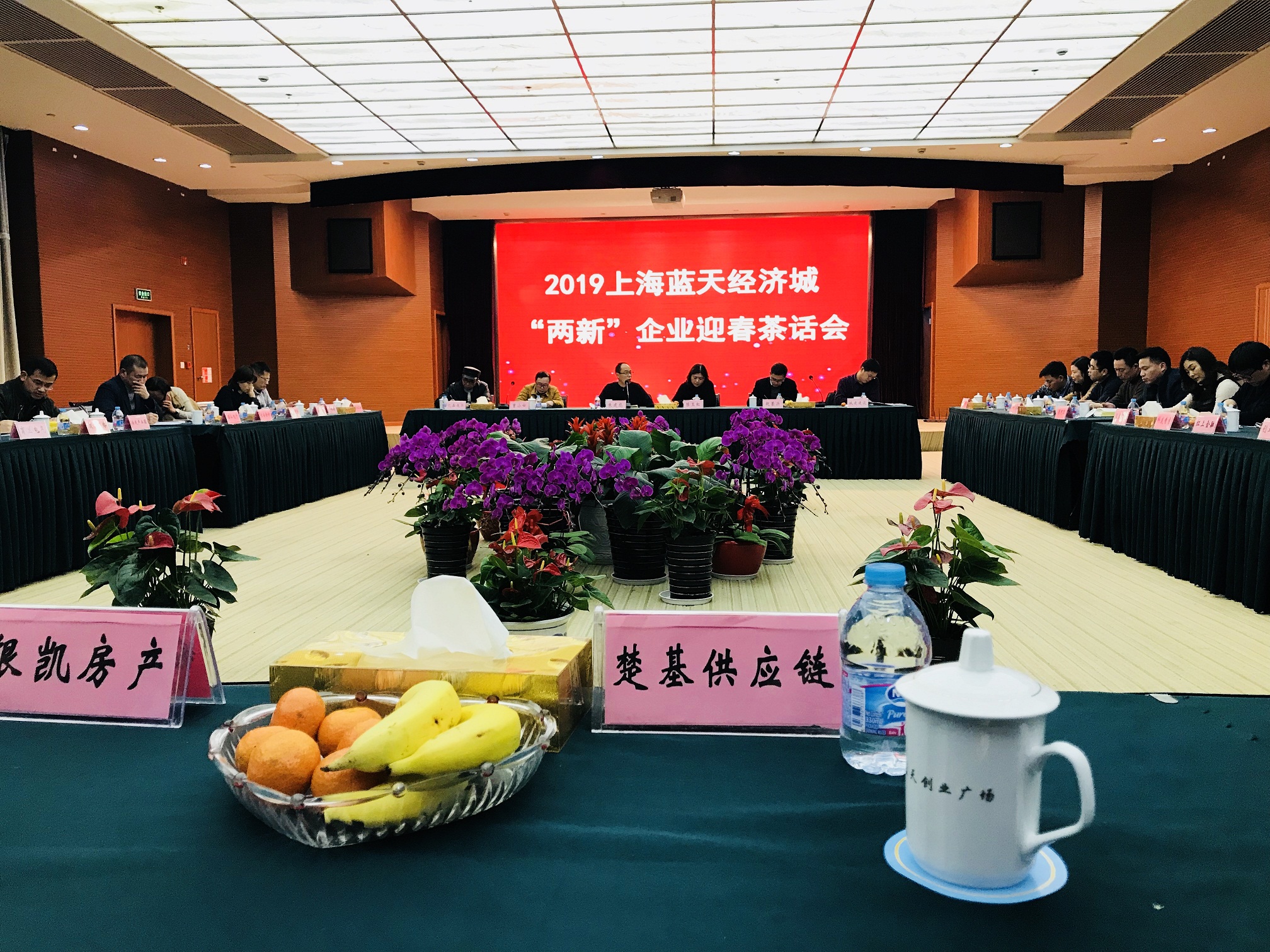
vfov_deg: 49.7
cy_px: 476
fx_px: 1027
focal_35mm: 28
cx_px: 635
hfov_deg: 63.4
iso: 40
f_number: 1.8
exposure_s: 1/33
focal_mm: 3.99
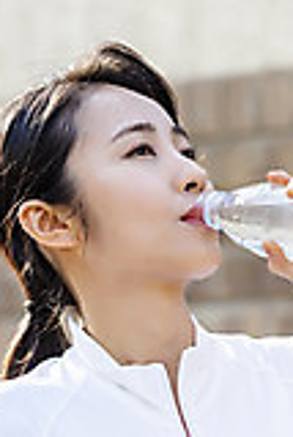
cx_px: 171
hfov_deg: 4.1
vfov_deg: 6.1
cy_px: 218
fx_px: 4117
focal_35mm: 338
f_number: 4
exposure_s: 1/640
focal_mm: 135
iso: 160
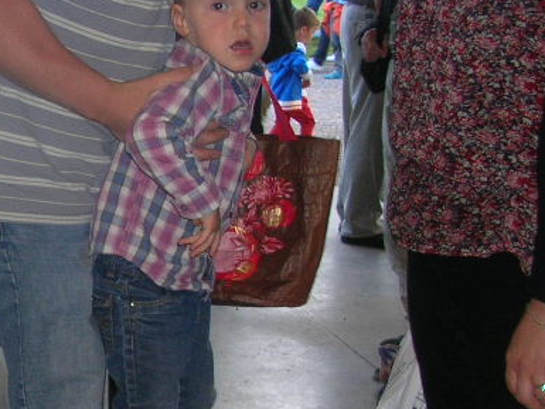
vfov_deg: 15.9
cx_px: -37
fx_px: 1465
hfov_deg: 20.2
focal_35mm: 93
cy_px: 265
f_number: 2.8
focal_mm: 5.8
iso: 62
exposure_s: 1/60.1
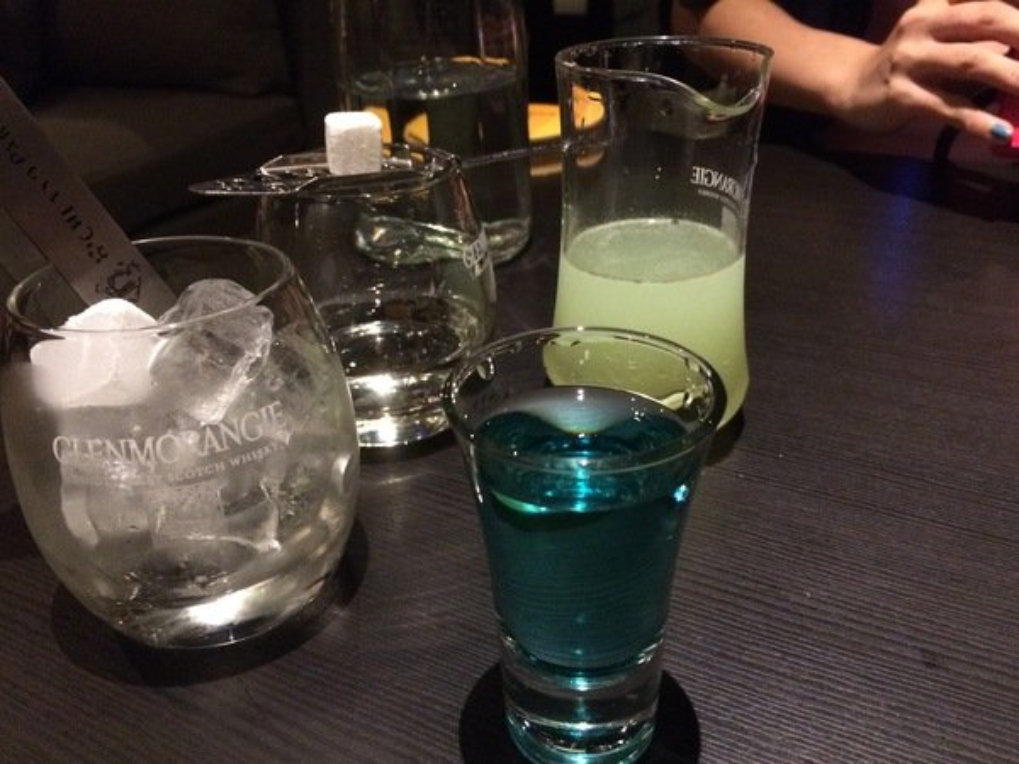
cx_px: 510
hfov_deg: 61.7
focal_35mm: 29
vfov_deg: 48.2
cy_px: 382
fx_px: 854
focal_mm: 4.15
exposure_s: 1/15
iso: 320
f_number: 2.2
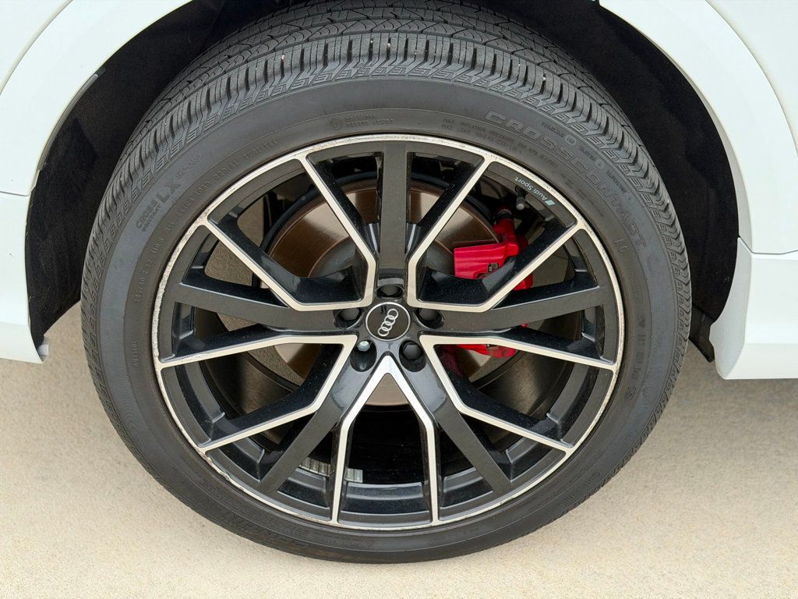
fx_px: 1107
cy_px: 300
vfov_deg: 30.3
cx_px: 399
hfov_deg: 39.7
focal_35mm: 48
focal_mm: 6.76
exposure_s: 1/819
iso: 80
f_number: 1.78
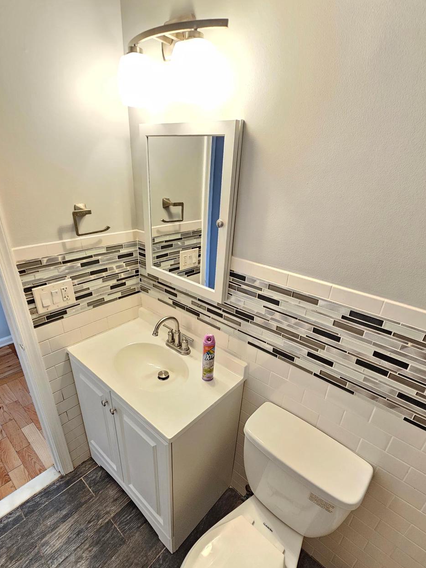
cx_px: 212
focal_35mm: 16
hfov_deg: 78.1
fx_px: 263
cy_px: 313
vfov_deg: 94.2
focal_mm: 2.2
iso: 320
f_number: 2.2
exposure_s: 1/40
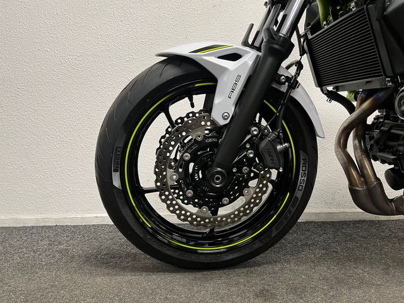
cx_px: 202
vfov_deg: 53.1
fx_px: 303
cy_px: 152
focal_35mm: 26
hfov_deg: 67.3
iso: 160
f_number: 1.6
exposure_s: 1/50
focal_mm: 5.1
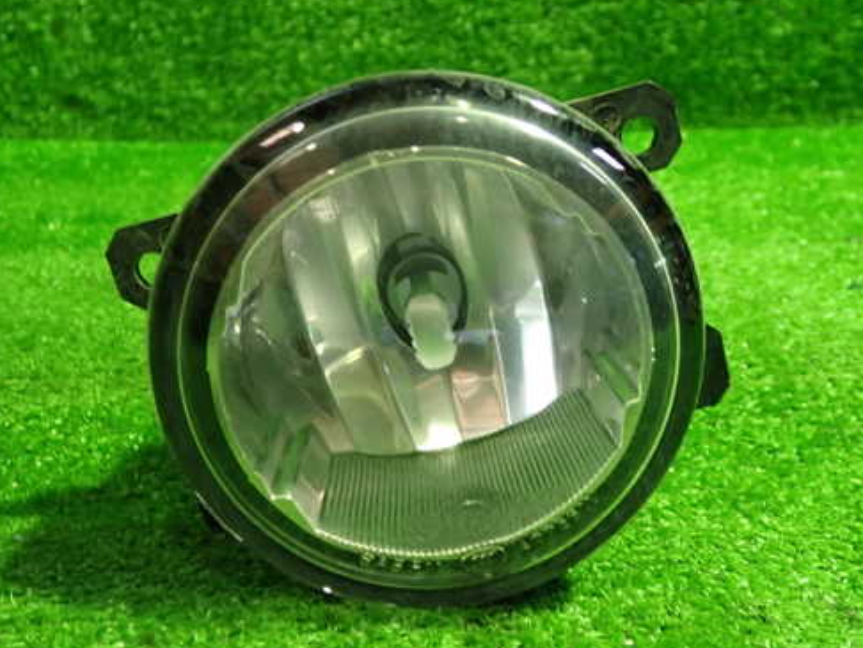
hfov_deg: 50.1
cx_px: 460
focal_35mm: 37
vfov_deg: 38.7
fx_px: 923
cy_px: 334
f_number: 2.3
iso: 500
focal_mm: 5.4
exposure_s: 1/30
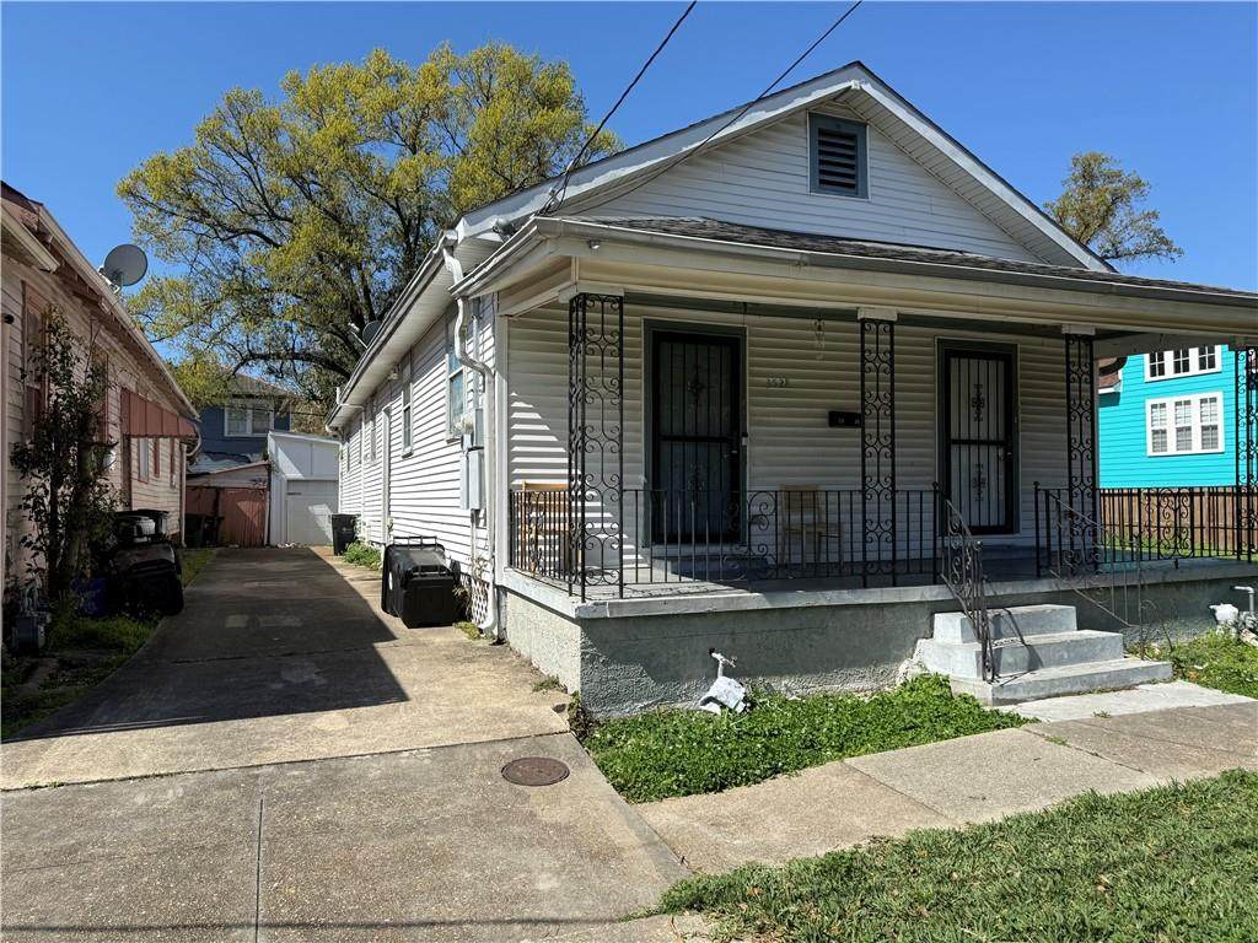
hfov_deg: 71.6
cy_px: 472
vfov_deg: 56.8
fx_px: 872
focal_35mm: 24
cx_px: 629
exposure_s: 1/4405
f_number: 1.78
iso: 80
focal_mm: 6.76
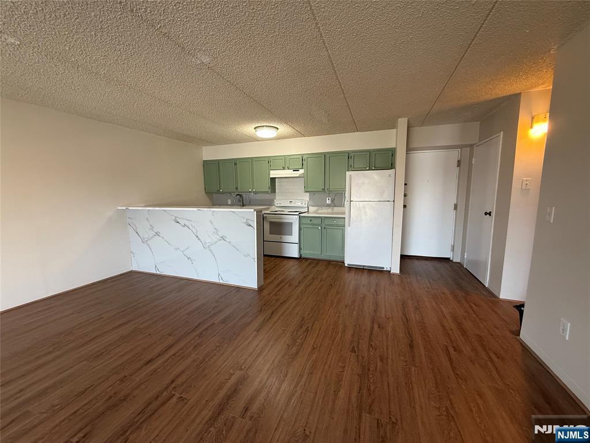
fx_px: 239
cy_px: 222
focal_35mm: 14
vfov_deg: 85.7
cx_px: 295
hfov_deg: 102.1
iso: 200
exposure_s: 1/120
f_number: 2.2
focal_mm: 2.22
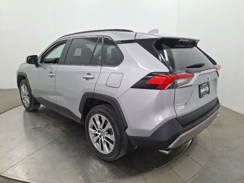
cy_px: 92
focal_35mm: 25
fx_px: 176
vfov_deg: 54.9
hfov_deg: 69.4
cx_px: 122
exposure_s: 1/120
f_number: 1.8
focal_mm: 4.69
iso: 133
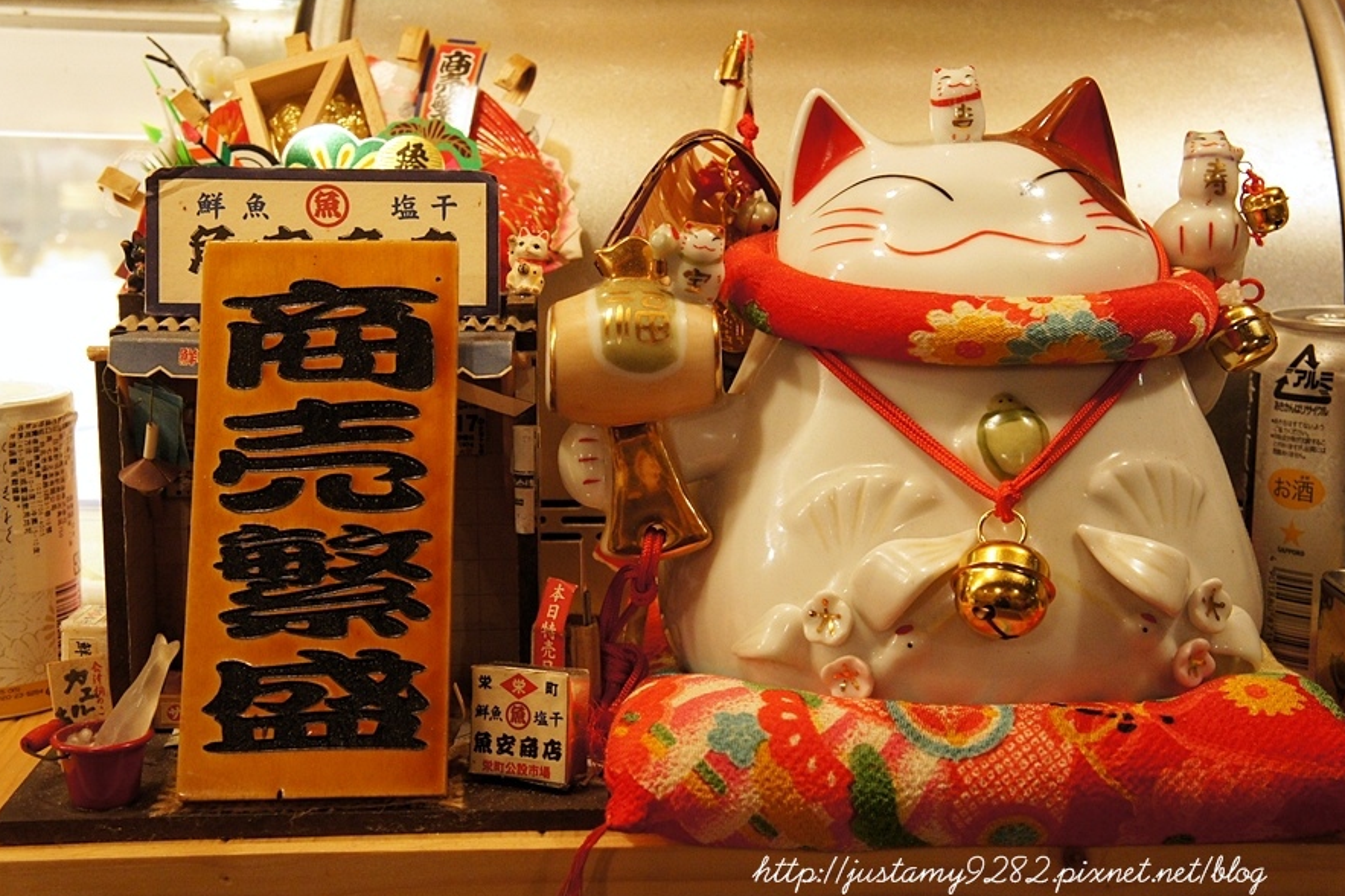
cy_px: 449
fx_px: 1998
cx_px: 679
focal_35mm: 54
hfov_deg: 37.2
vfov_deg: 25.3
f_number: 7.1
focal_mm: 35
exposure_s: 1/30
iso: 1600
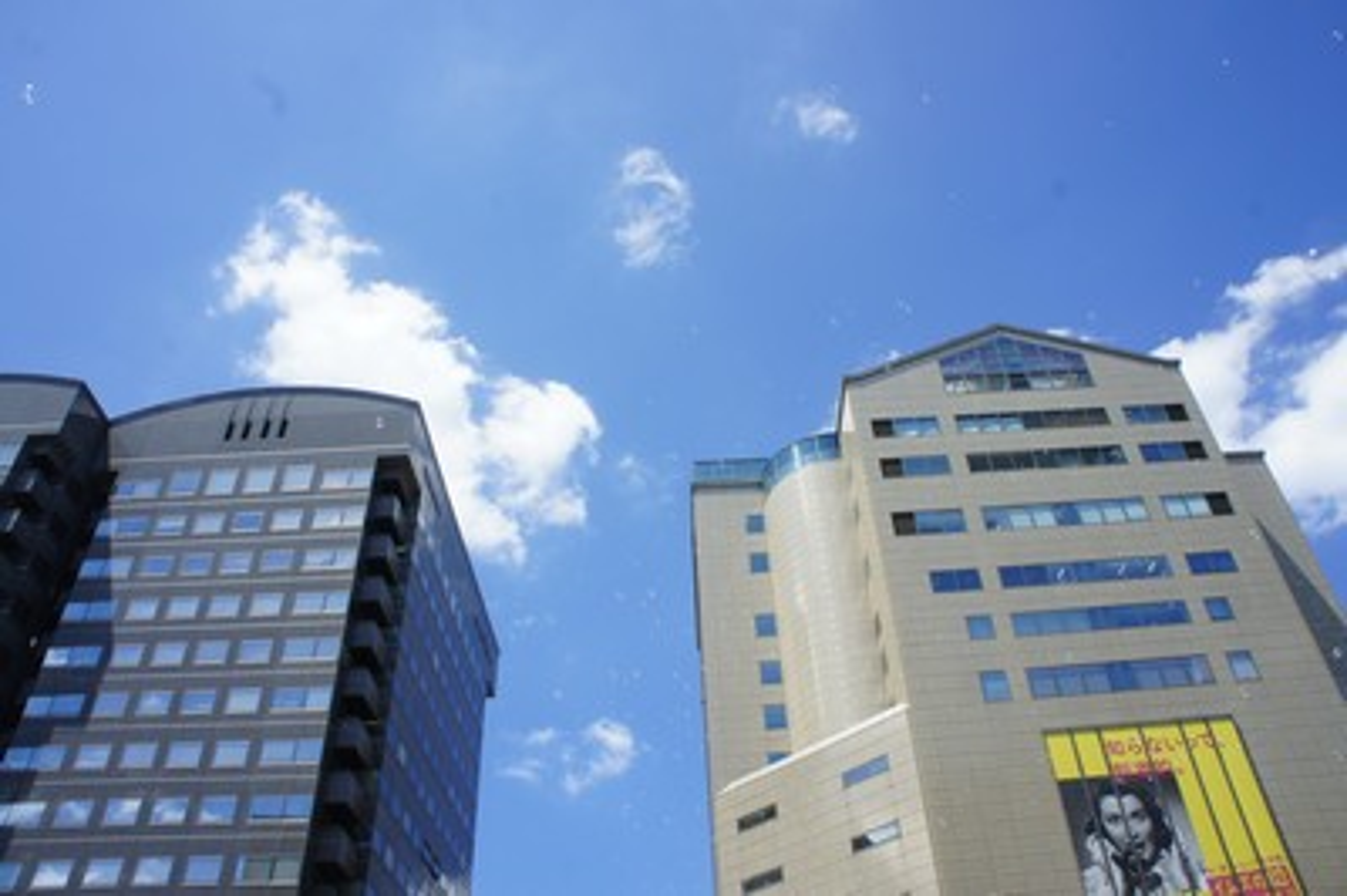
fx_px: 1009
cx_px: 674
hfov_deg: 67.4
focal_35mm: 27
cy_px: 448
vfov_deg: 47.9
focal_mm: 18
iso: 200
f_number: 11
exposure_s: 1/200
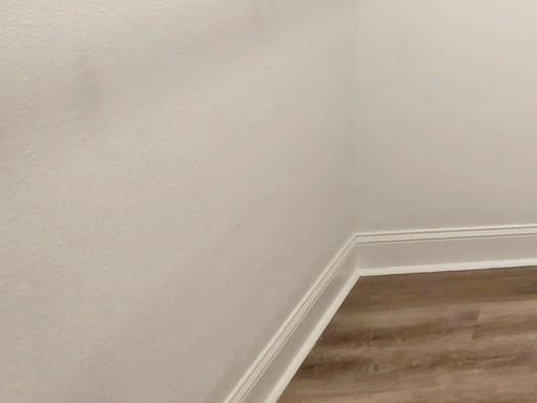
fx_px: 621
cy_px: -41
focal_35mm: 40
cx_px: 790
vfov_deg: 31.8
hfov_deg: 29.7
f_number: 1.9
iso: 250
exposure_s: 1/120
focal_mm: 2.2
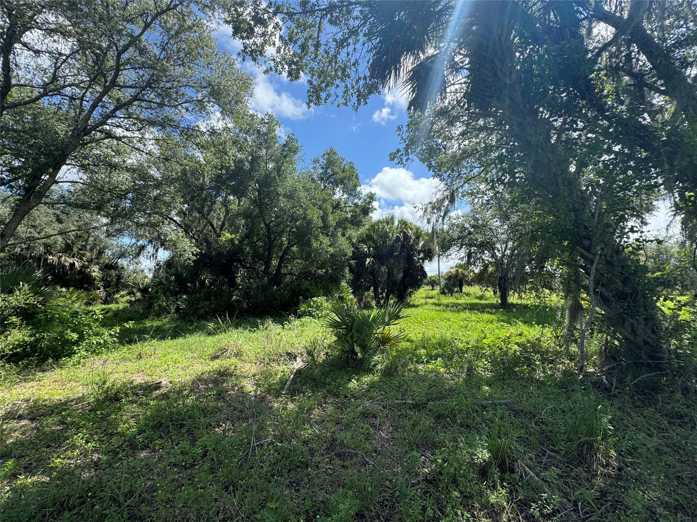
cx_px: 348
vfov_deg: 85.7
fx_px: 282
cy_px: 261
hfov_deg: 102.1
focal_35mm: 14
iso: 40
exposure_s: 1/734
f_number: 2.2
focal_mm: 2.22
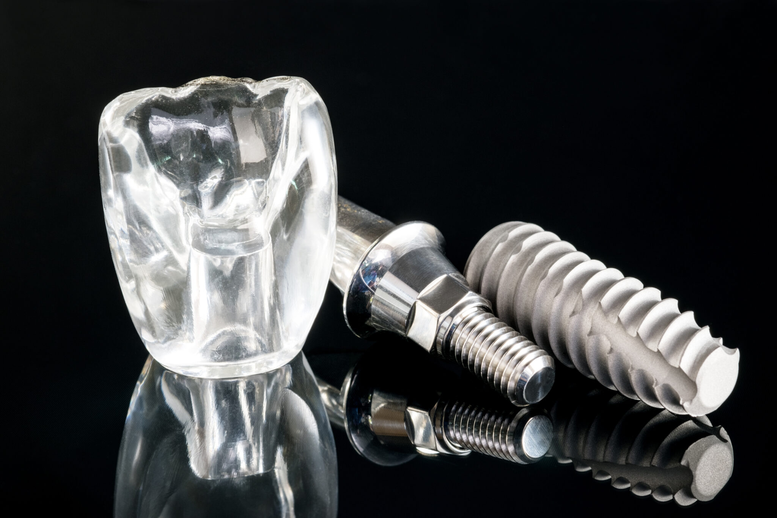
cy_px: 259
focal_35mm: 90
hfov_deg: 22.6
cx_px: 388
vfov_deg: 15.2
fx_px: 1942
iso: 200
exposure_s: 3
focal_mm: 60
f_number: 11
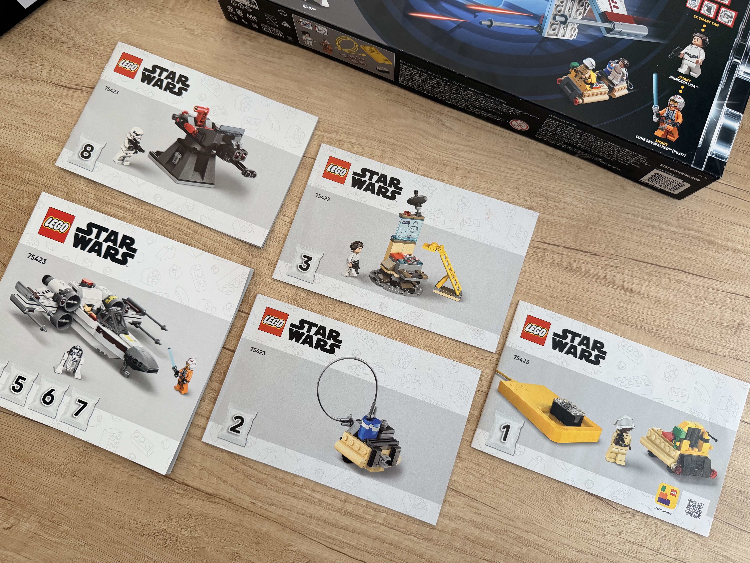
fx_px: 520
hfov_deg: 71.6
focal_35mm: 24
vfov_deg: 56.8
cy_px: 282
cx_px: 375
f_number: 1.78
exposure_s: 1/104
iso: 200
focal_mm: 6.76
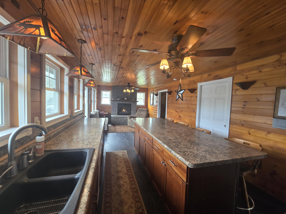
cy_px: 107
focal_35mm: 13
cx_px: 143
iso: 160
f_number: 2.2
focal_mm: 2.2
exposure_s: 1/60
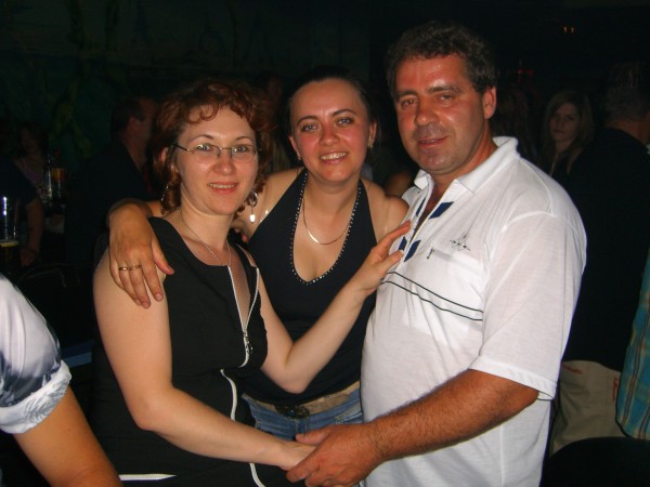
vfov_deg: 37.7
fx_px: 714
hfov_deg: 49.0
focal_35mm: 38
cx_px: 325
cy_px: 244
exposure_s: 1/60
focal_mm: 7.9
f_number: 2.8
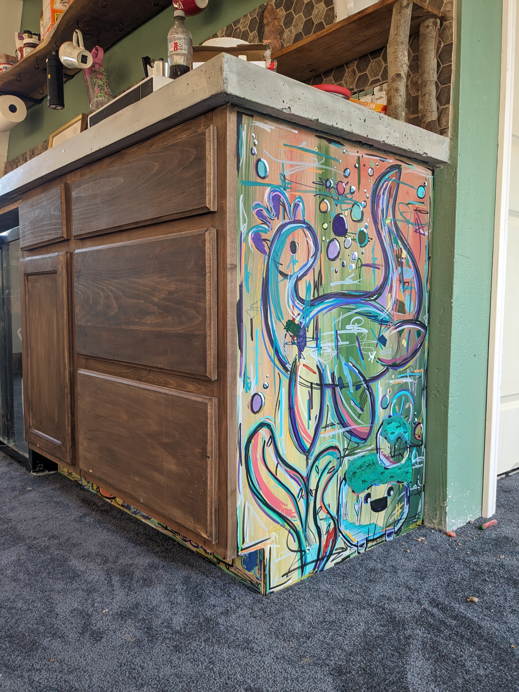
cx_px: 260
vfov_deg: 65.3
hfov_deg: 51.4
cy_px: 346
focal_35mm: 27
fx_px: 540
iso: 80
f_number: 1.73
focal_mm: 4.38
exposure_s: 1/120
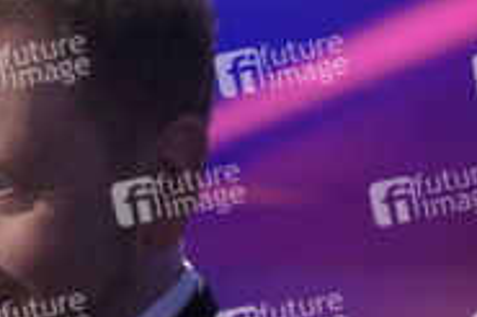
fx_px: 1456
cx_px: -45
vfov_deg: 12.4
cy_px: 260
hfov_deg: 18.0
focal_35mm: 110
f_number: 2.2
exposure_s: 1/80
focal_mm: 30
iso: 640
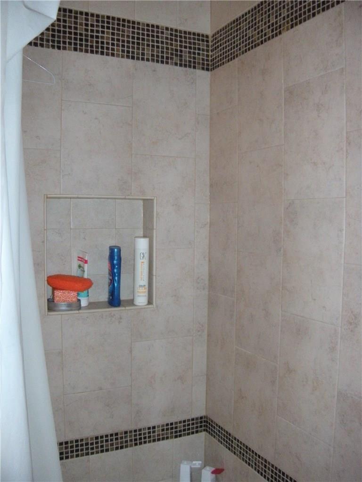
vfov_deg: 52.6
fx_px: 488
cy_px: 241
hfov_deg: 40.7
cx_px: 181
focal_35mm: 35
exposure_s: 1/60
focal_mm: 5.9
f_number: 3.8
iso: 400
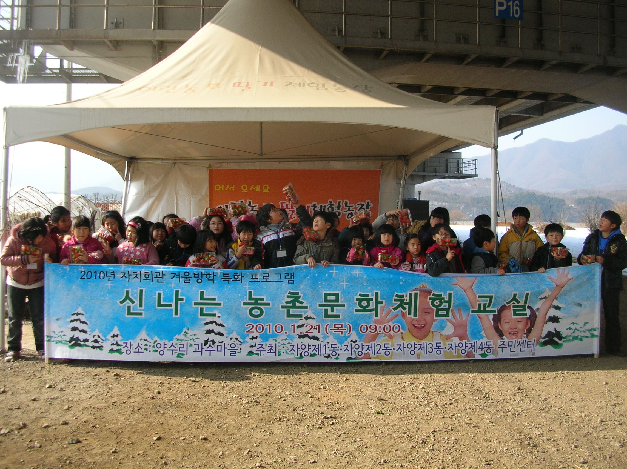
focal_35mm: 35
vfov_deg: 40.6
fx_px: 633
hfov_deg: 52.7
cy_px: 234
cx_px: 314
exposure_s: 1/416
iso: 50
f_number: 2.8
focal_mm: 5.8
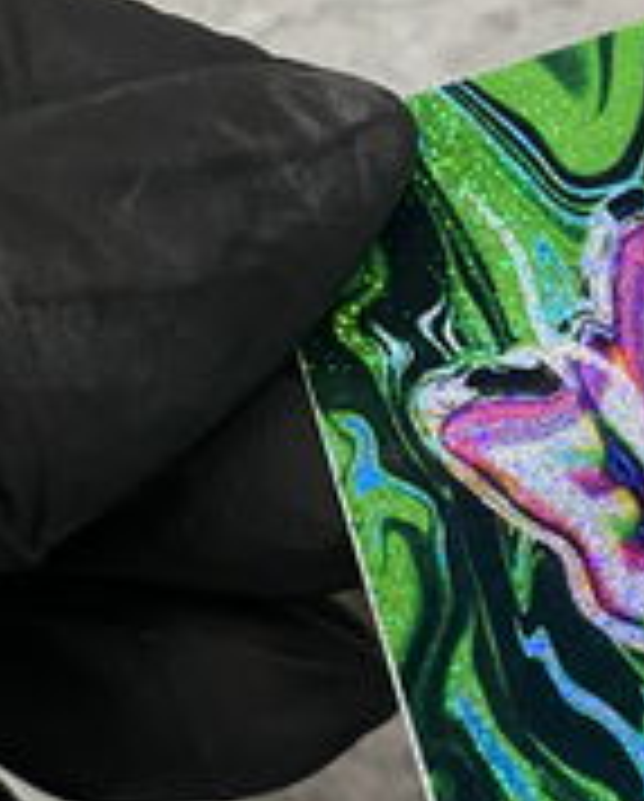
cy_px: 385
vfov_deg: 26.0
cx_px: 680
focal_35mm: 73
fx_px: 1735
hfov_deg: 20.2
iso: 400
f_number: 1.8
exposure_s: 1/60
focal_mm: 4.25
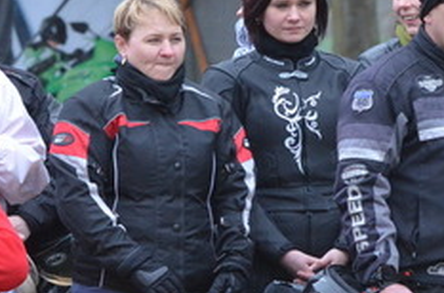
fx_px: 7318
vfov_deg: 2.3
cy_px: 230
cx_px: 212
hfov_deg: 3.5
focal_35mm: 595
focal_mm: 130
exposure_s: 1/500
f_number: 5.6
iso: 1600
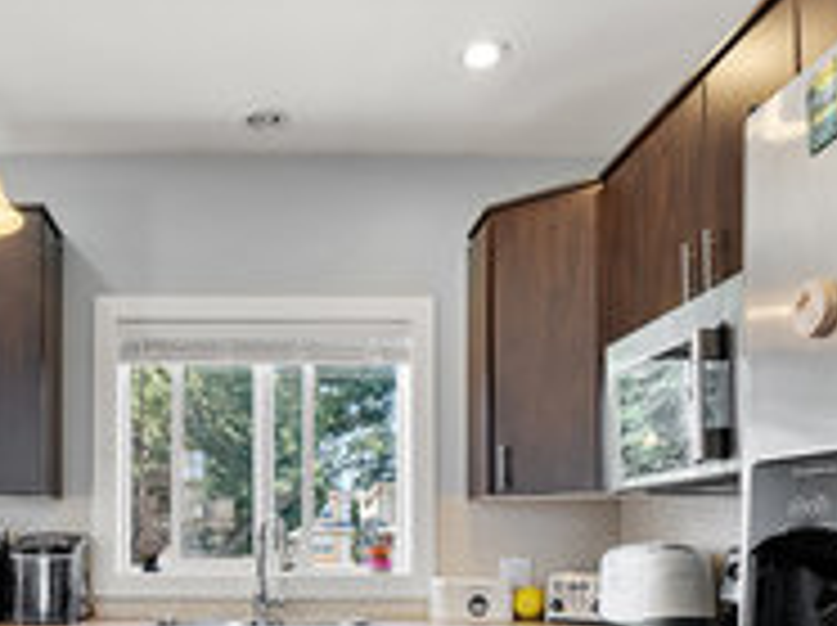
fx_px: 869
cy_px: 558
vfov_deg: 37.1
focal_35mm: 36
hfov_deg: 50.1
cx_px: 254
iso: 400
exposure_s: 1/13
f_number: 6.3
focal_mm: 16
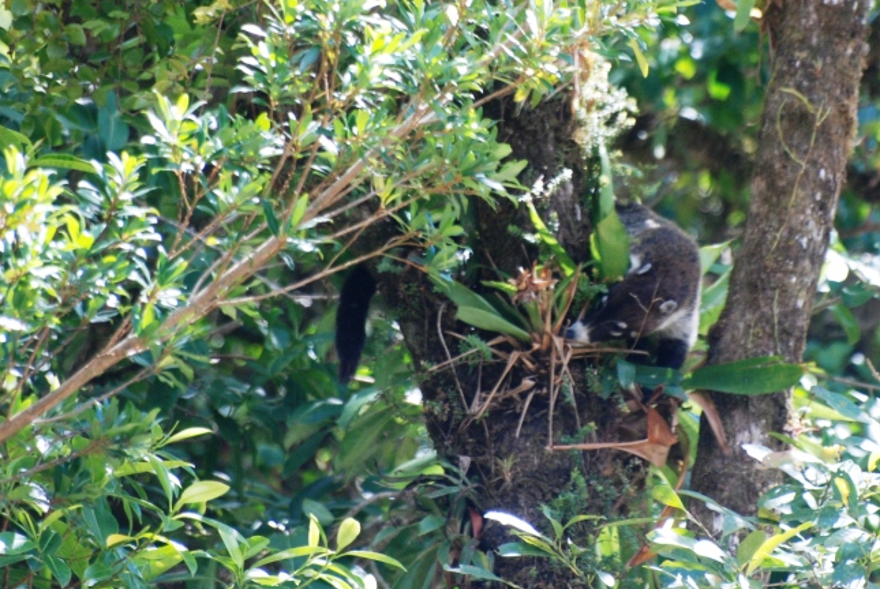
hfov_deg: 2.9
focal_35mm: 714
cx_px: 584
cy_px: 170
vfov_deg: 1.9
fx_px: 17477
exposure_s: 1/160
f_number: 5.6
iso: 400
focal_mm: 300
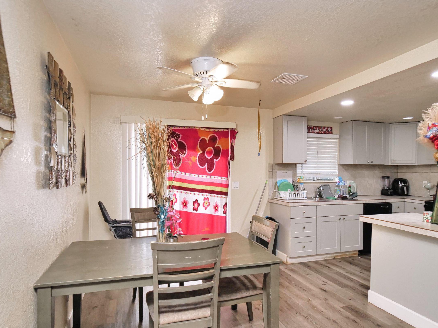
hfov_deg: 81.7
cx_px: 226
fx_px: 253
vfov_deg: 65.9
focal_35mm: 20
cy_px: 178
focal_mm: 7
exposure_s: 1/160
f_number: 2.8
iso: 800
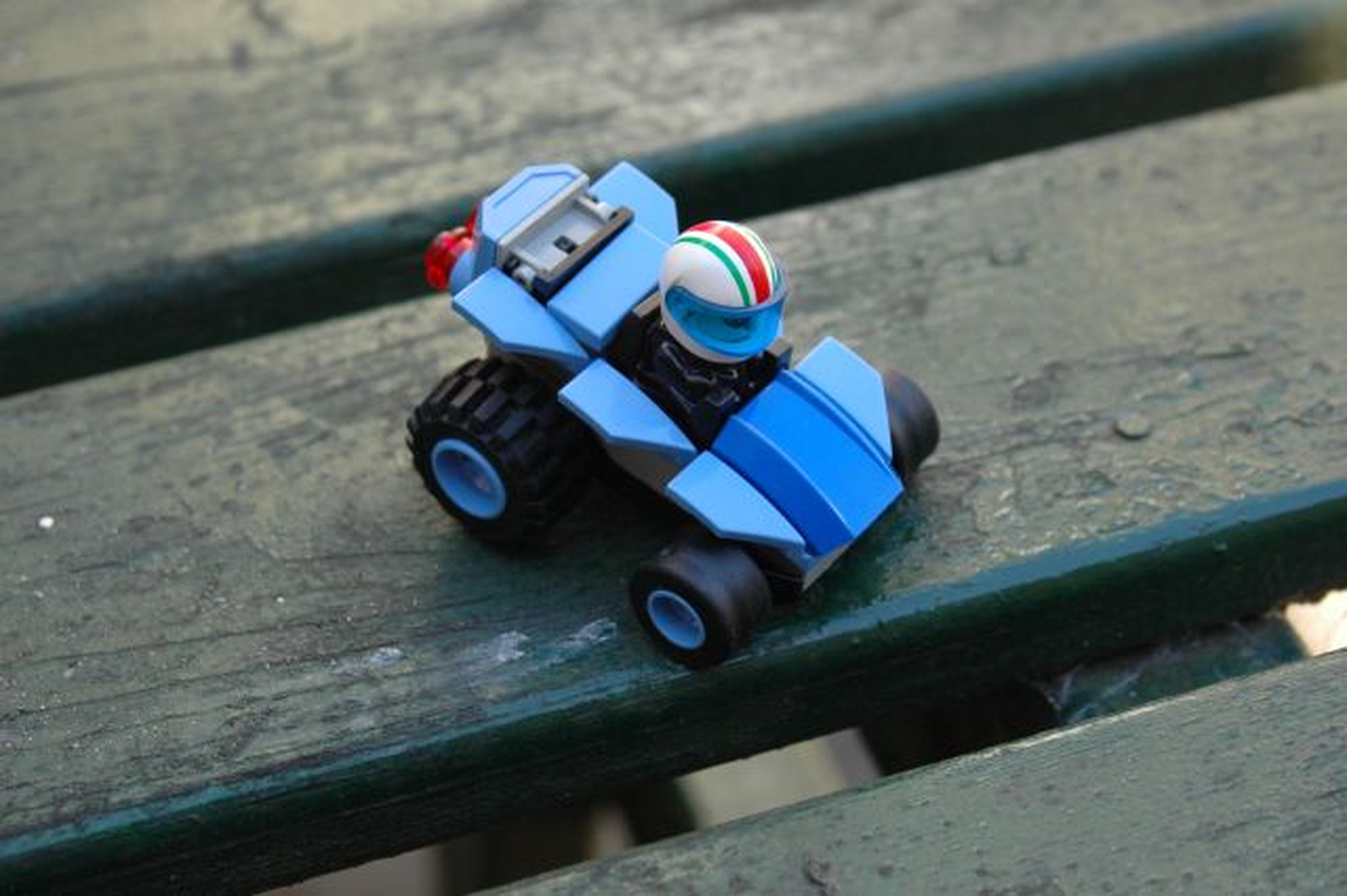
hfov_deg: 27.0
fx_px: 2805
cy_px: 448
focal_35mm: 75
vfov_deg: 18.2
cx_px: 674
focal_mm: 50
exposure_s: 1/160
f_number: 6.3
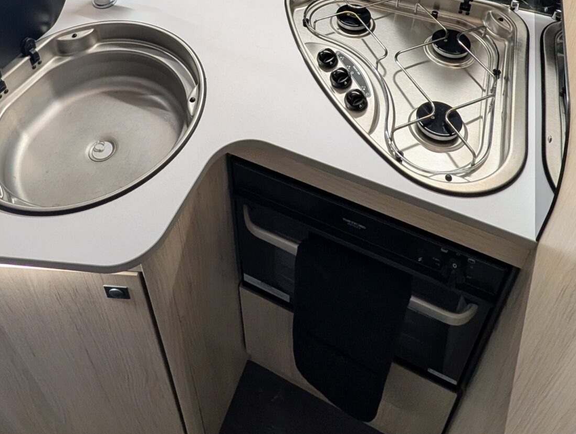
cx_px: 260
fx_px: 467
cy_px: -61
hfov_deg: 63.2
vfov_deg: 39.2
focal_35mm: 28
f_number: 1.7
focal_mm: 2.02
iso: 77
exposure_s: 1/38.7
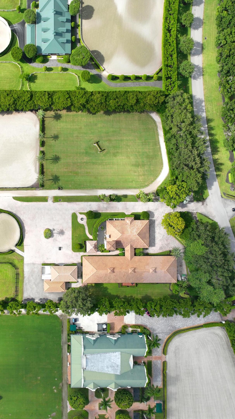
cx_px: 44
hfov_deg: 32.7
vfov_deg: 56.6
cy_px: 209
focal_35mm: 35
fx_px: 388
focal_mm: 12.29
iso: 110
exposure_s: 1/1250
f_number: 2.8
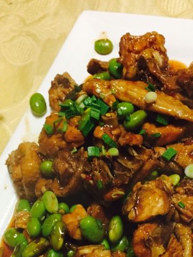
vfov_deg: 37.3
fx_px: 364
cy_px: 210
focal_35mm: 49
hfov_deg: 29.6
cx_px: 115
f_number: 2.2
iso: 320
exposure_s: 1/17
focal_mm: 4.15
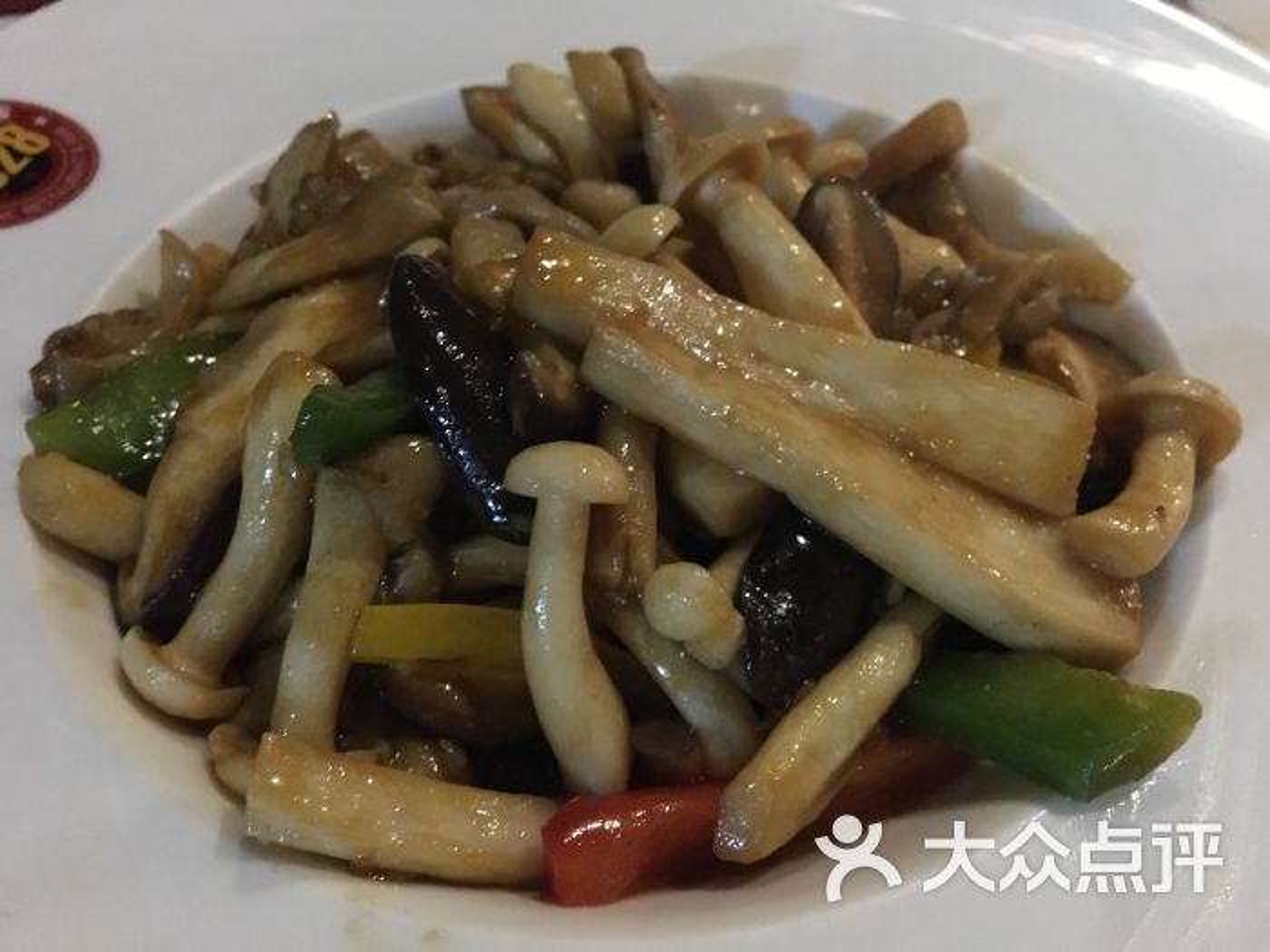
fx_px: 1064
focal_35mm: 29
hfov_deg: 61.7
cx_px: 635
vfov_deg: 48.2
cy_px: 476
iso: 800
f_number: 2.2
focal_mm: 4.15
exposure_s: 1/17
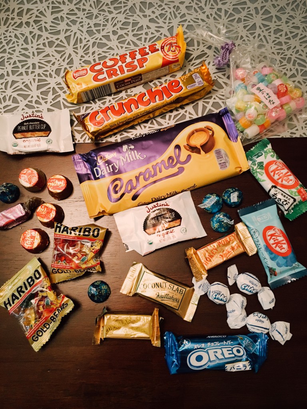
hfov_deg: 48.2
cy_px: 204
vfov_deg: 61.7
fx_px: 343
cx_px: 154
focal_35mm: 29
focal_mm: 4.15
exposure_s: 1/17
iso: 200
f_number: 2.2
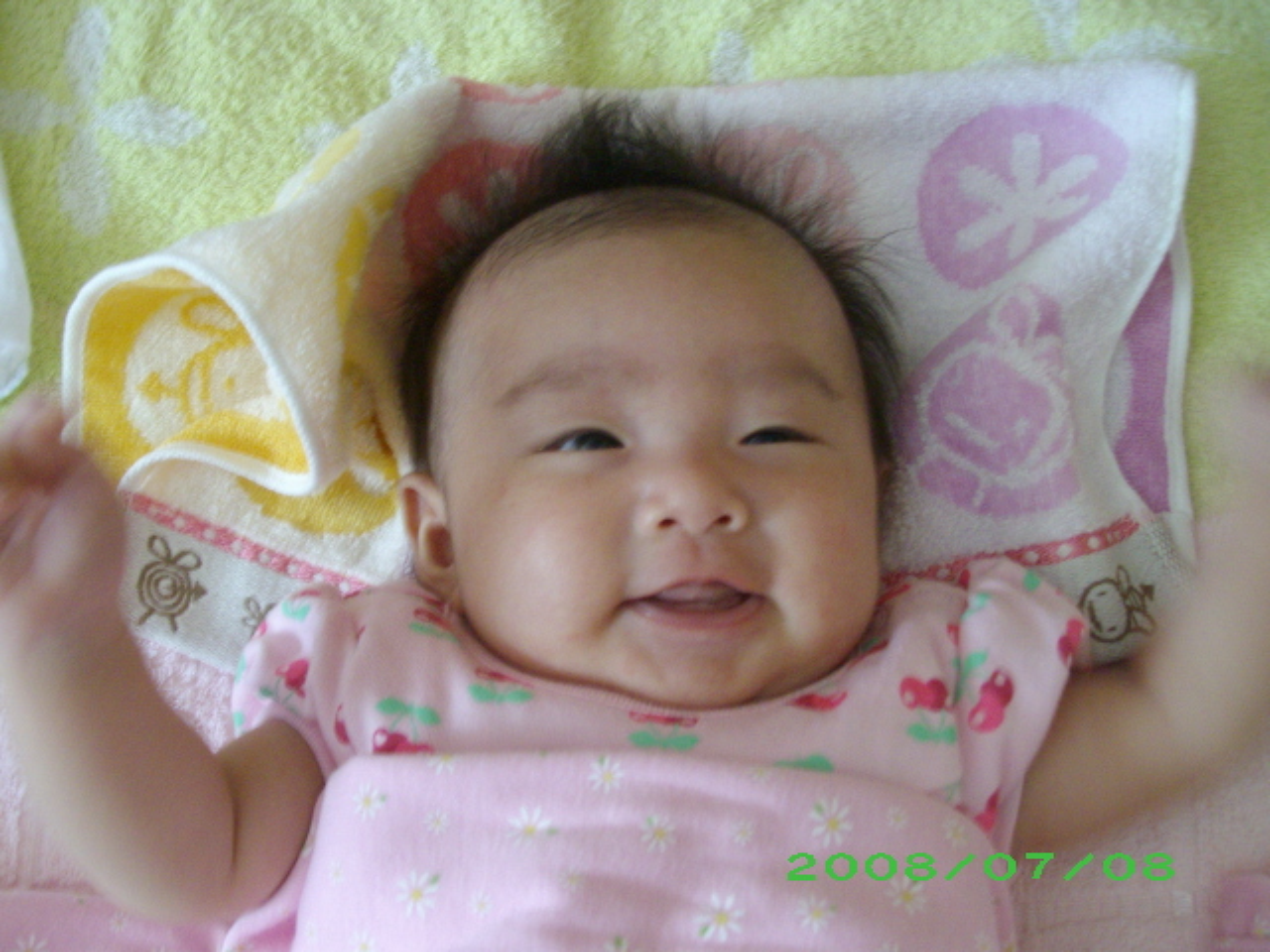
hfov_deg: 51.4
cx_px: 635
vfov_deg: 39.7
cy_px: 476
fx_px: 1321
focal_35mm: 36
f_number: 2.7
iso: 320
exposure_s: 1/13
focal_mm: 6
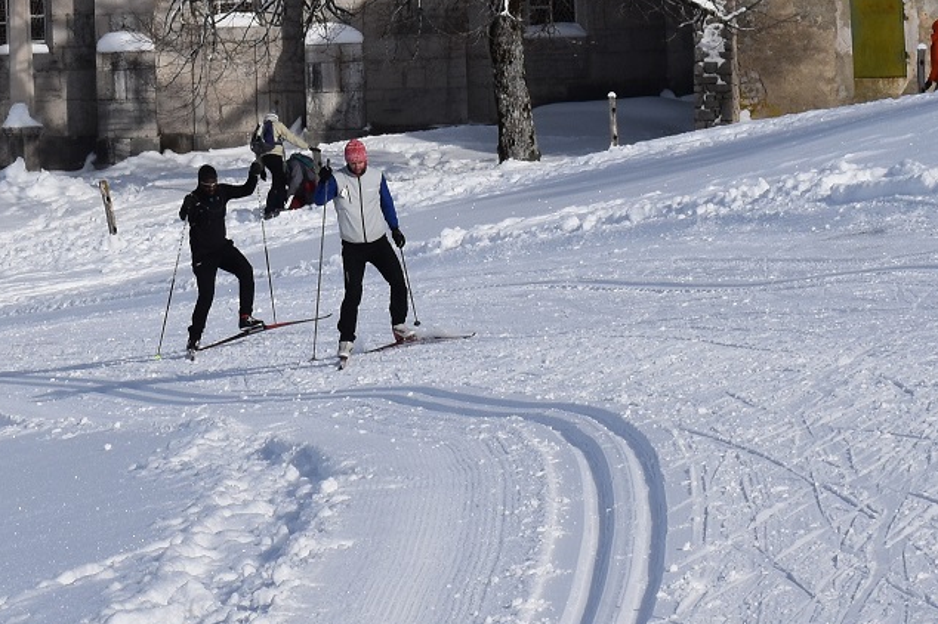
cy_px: -310
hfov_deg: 7.3
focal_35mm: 284
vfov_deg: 4.8
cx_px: 401
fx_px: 7396
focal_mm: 60
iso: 200
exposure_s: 1/500
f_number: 11
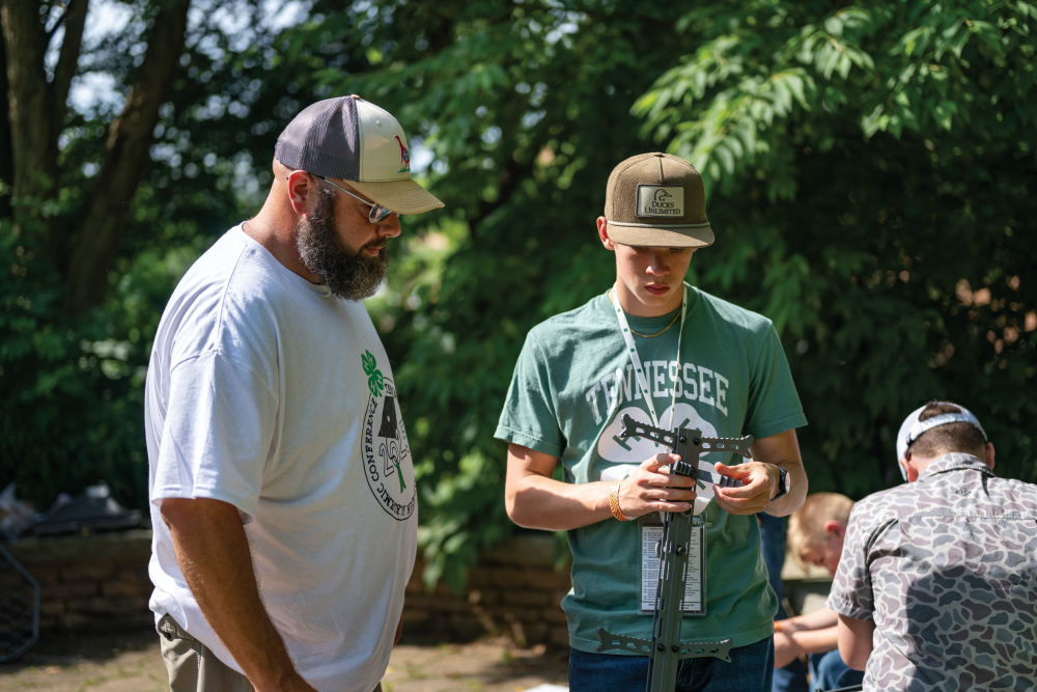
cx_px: 518
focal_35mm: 50
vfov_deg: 27.0
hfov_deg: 39.6
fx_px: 1440
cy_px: 346
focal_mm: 50
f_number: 2
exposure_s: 1/5000
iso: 250
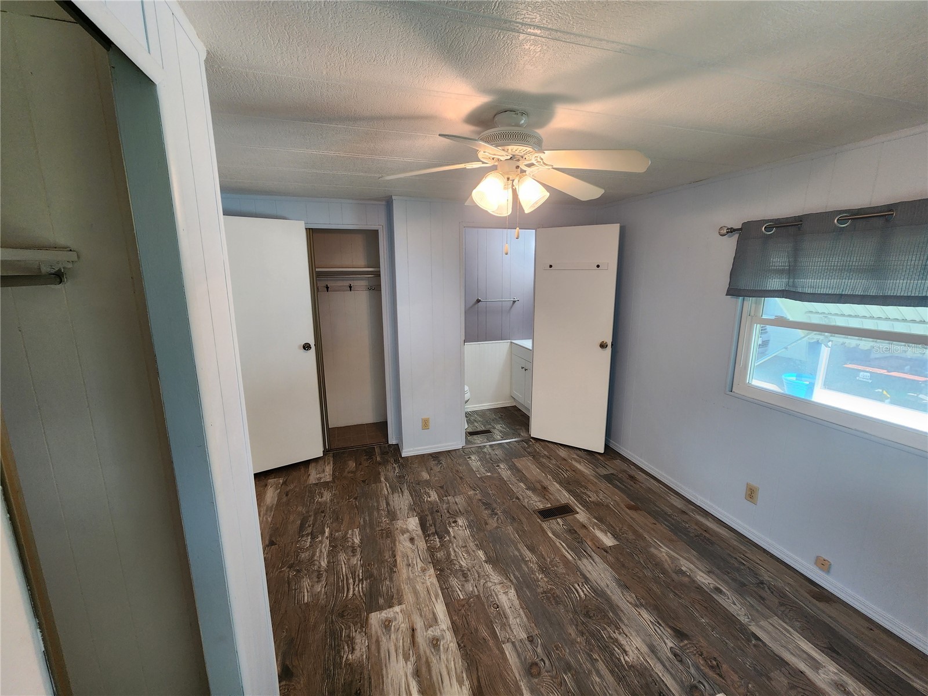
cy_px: 348
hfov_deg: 106.2
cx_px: 464
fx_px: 349
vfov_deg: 89.9
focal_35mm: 13
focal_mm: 2.2
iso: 125
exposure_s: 1/60
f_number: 2.2
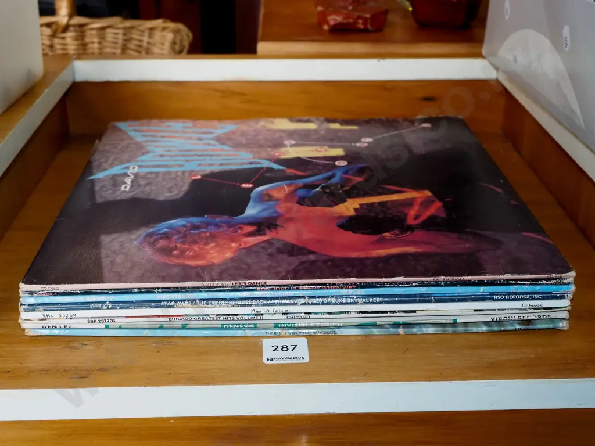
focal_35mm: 50
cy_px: 223
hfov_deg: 38.2
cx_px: 298
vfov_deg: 29.1
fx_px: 859
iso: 2500
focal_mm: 25
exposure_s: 1/160
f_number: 5.6
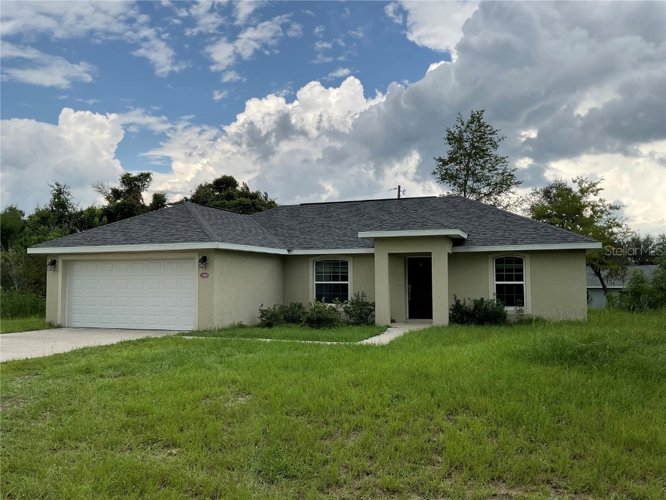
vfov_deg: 48.2
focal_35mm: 29
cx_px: 333
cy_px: 250
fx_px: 558
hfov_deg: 61.7
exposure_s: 1/1490
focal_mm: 3
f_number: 1.8
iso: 16
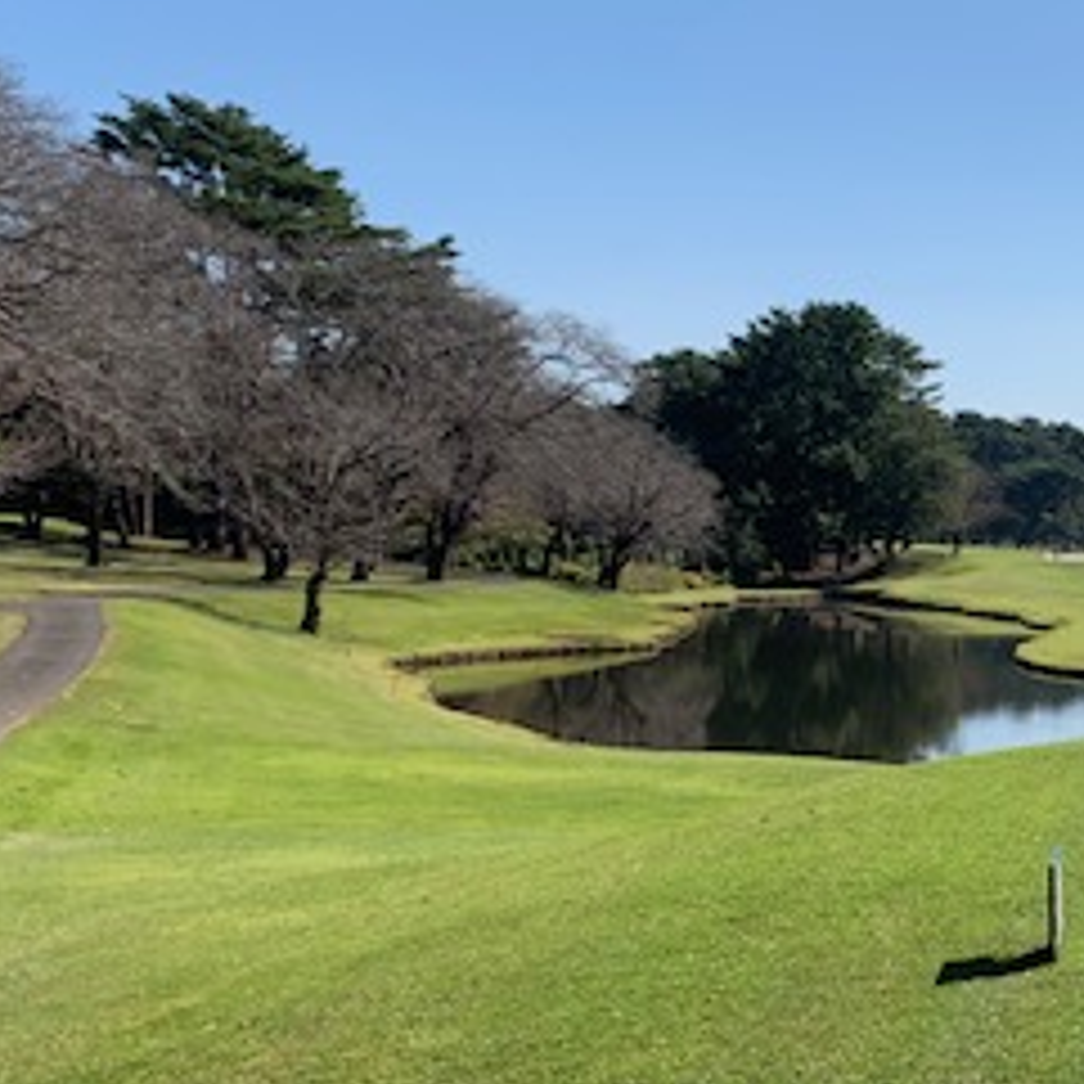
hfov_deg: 25.6
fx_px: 2161
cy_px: 558
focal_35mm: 61
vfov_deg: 28.2
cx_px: 1250
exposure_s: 1/2915
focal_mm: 4.25
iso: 25
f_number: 1.8
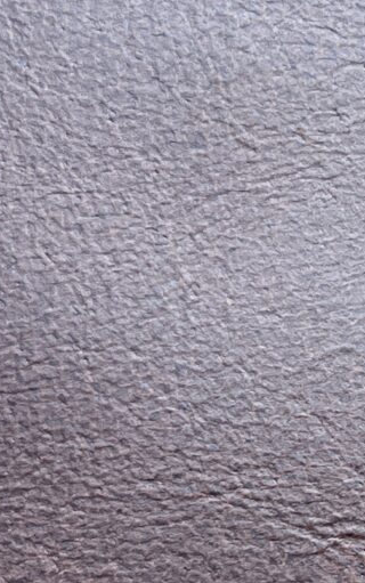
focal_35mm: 138
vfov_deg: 15.0
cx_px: 555
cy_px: 529
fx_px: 2193
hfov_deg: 9.2
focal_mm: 5.1
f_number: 1.6
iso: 100
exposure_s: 1/100
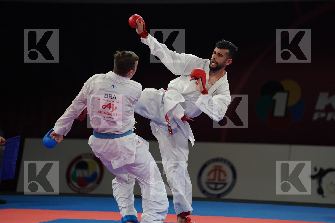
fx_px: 1842
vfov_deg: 6.9
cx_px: 168
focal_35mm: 198
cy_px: 112
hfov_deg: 10.4
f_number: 2.8
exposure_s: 1/1000
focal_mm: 198
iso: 1600
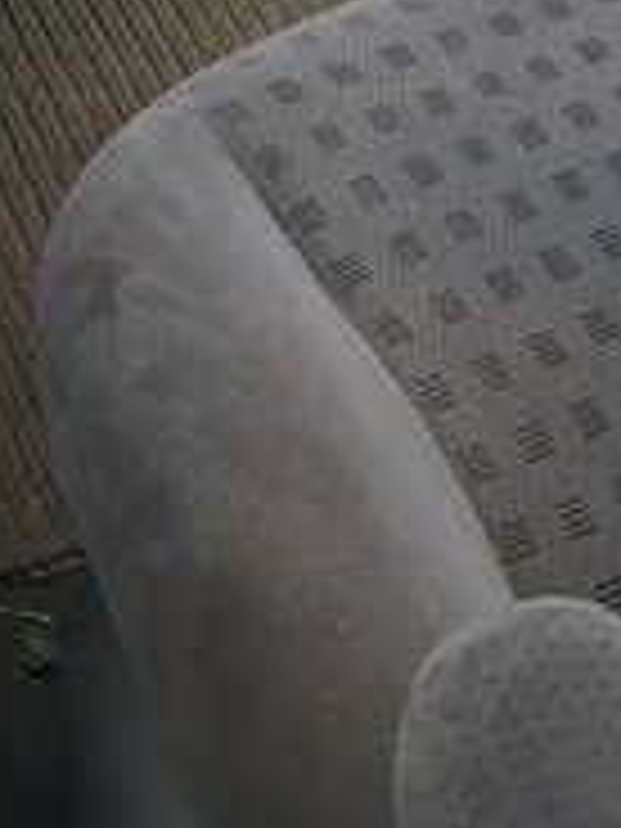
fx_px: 1794
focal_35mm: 75
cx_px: 18
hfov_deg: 19.2
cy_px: -486
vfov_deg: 21.1
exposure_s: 1/257
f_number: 1.8
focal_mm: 5.54
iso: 50
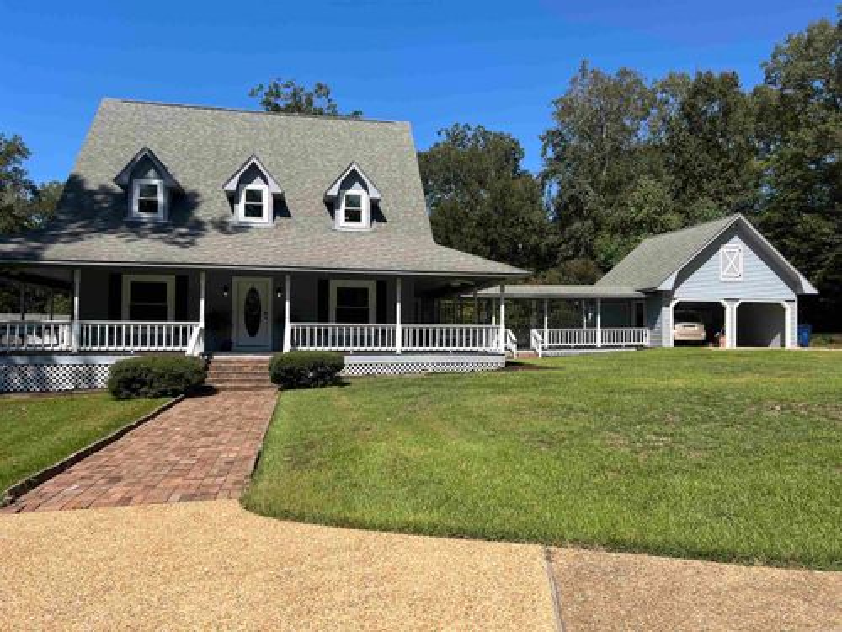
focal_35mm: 26
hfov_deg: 67.3
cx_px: 421
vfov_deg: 53.1
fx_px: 632
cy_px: 316
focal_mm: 5.7
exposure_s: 1/4444
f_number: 1.5
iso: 50
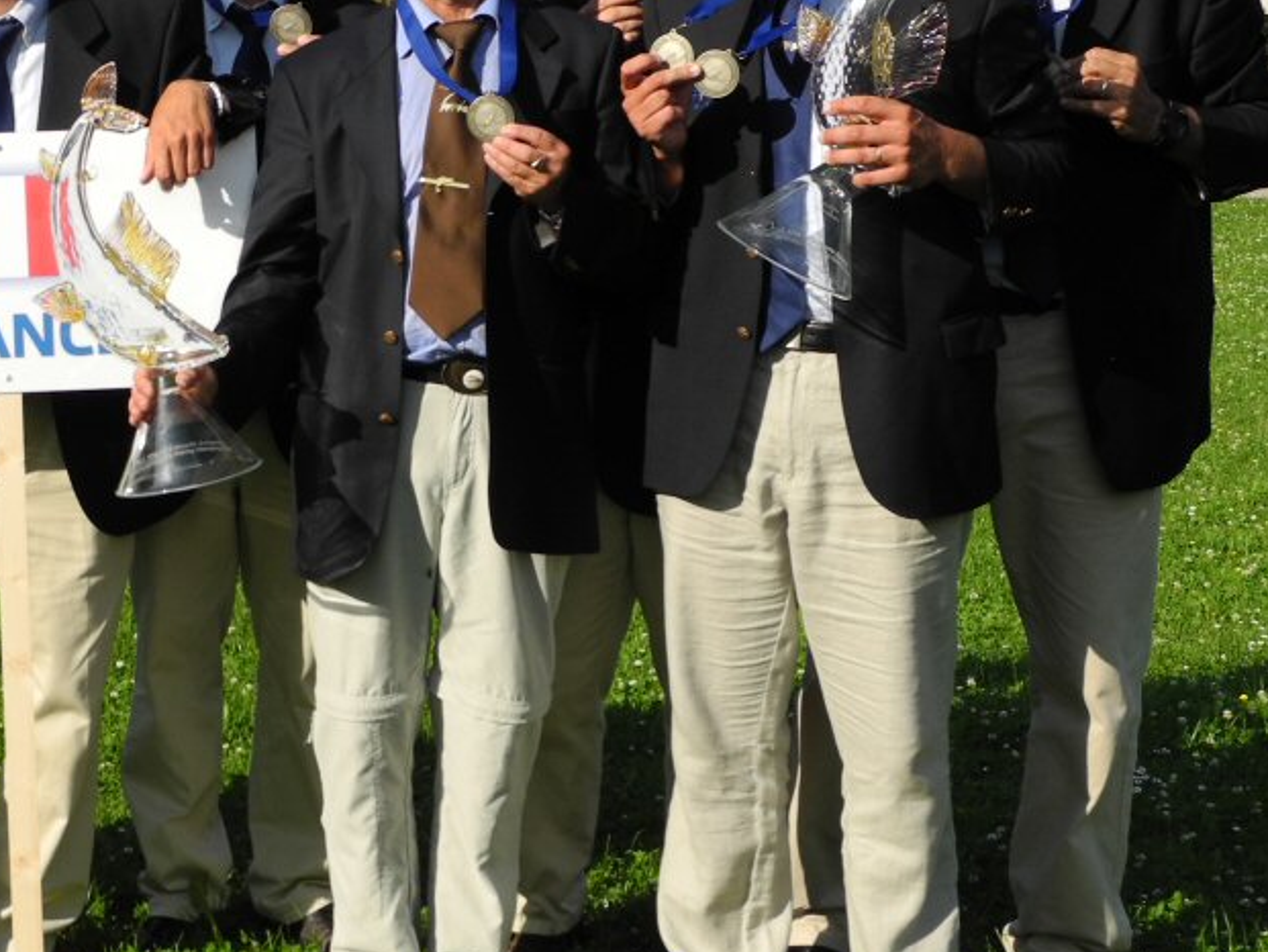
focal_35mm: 87
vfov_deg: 17.0
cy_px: 394
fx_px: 3187
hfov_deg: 22.1
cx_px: 218
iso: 100
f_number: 3.5
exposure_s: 1/876
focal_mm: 9.7
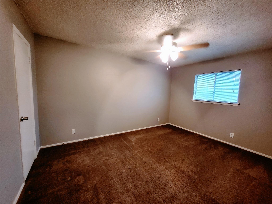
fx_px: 102
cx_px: 136
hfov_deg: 106.2
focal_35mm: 13
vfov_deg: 89.9
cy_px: 102
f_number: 2.2
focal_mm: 1.74
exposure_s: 1/30
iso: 500
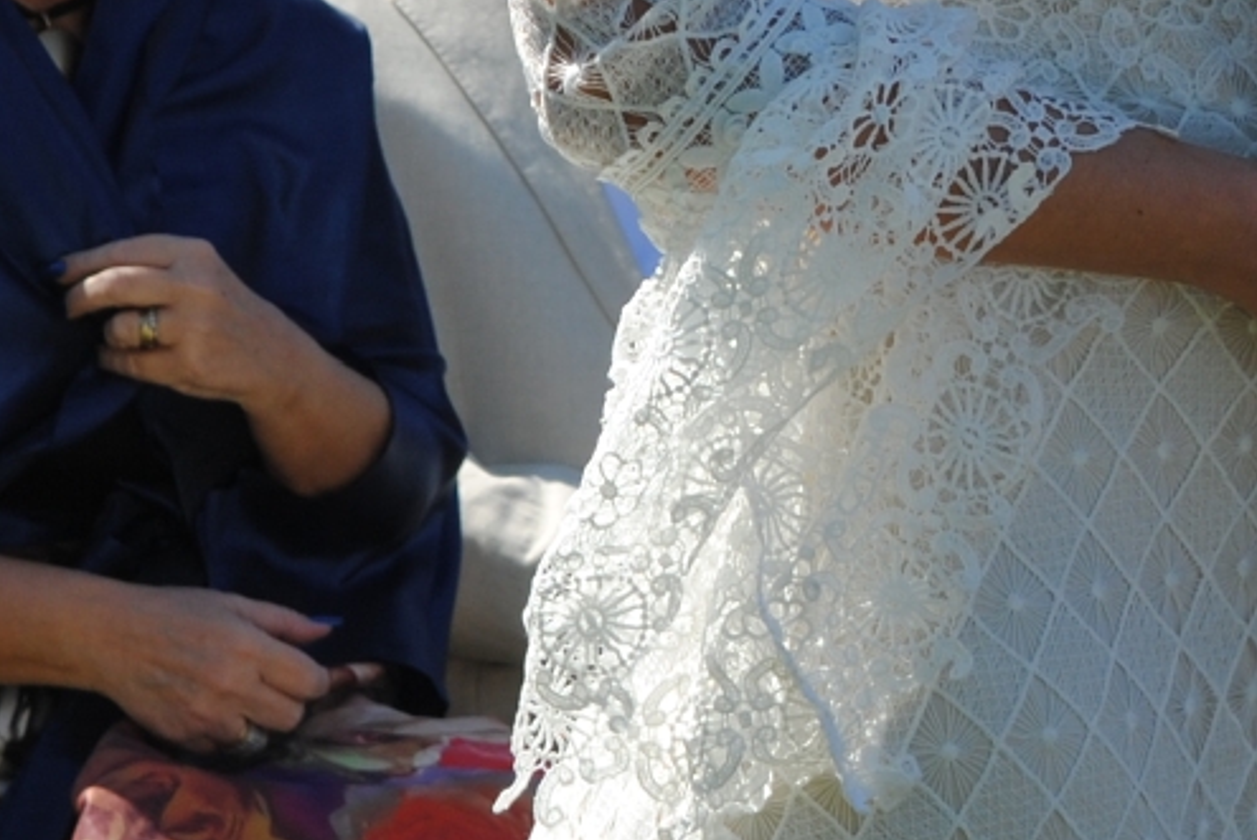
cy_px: -459
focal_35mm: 323
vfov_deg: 4.2
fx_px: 11286
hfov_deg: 6.3
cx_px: 1460
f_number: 8
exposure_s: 1/250
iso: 100
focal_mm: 55
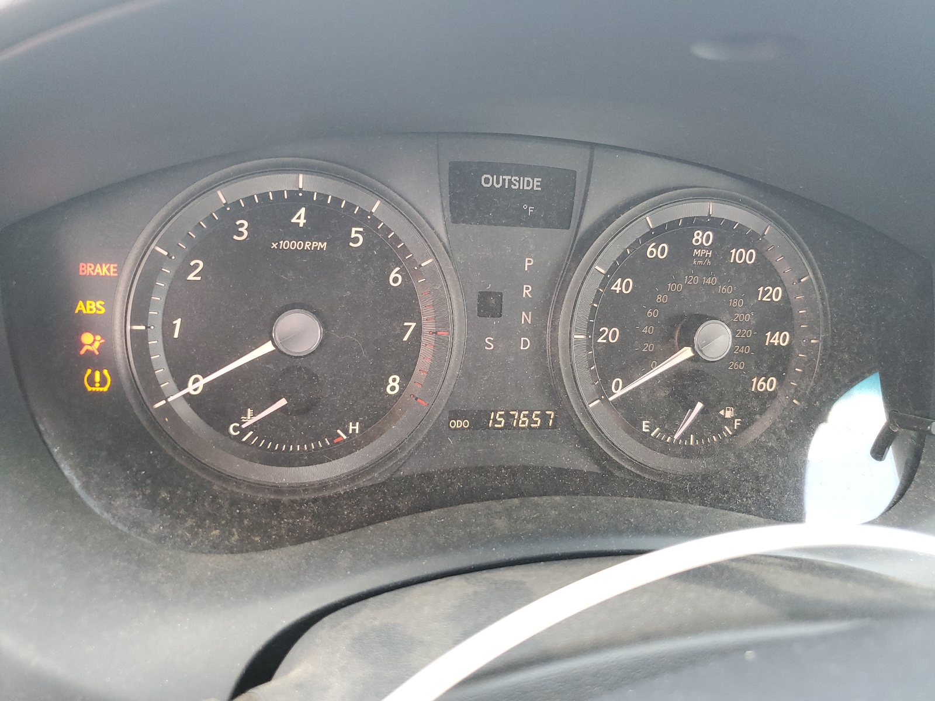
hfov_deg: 67.3
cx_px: 468
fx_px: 702
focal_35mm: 26
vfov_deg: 53.1
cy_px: 350
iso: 143
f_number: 1.5
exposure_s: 1/60.2
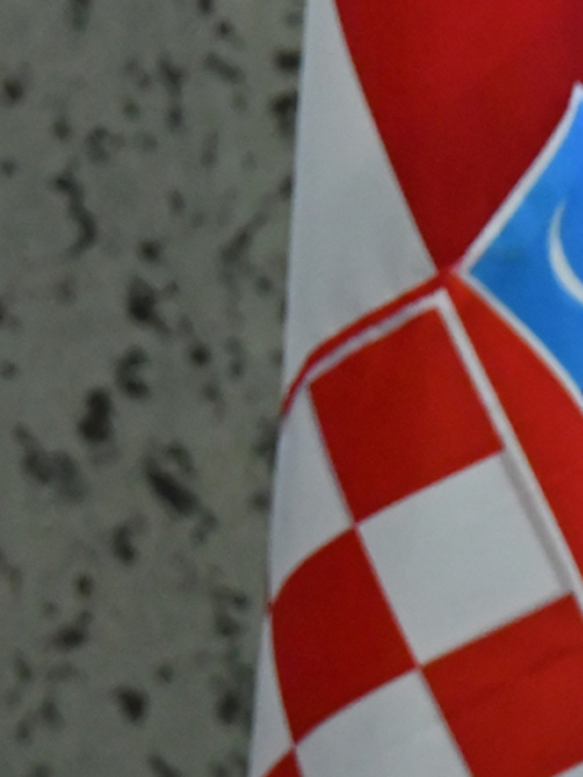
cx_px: 1439
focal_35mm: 376
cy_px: 844
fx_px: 8440
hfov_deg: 3.9
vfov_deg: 5.3
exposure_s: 1/160
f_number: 5.3
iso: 4000
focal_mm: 105
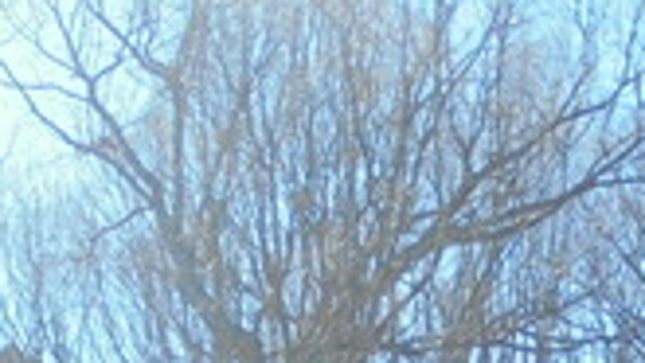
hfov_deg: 15.1
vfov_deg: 7.9
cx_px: 311
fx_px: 2430
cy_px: 876
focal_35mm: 142
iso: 100
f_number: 4
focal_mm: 6.1
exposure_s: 1/400
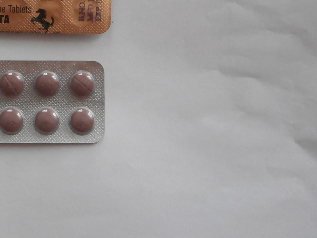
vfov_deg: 15.0
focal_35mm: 97
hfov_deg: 19.8
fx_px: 888
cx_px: 23
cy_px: 5
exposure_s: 1/25
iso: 200
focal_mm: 8.3
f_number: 3.4
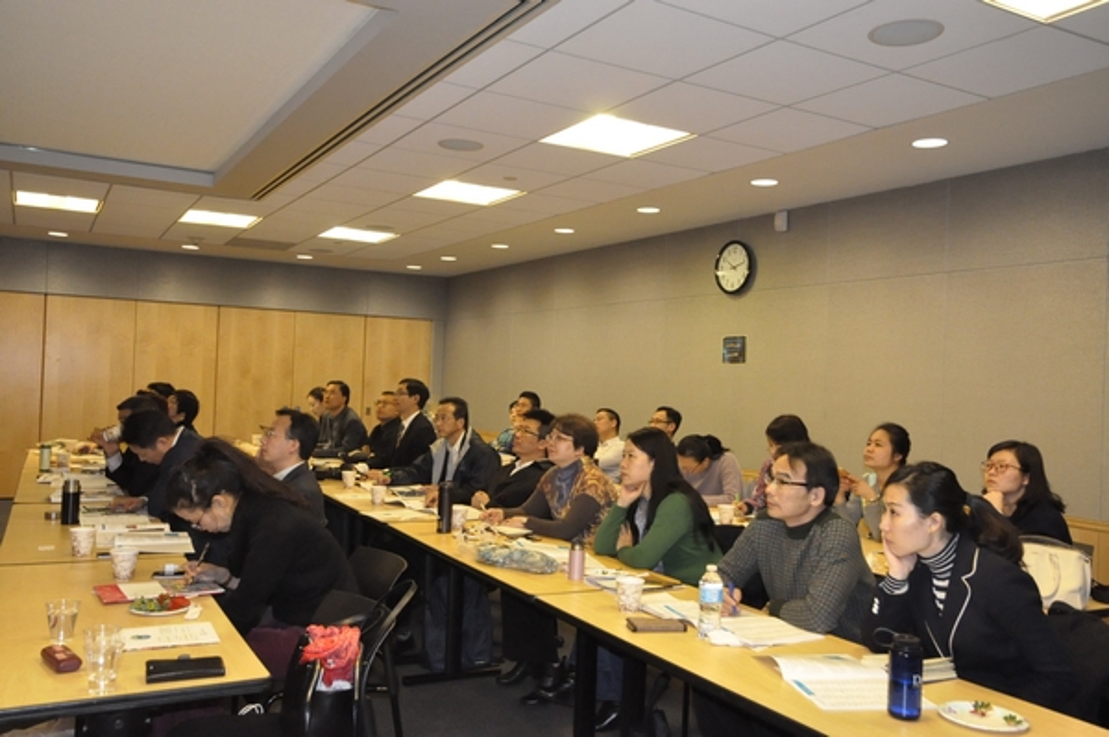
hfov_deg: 62.0
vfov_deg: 43.5
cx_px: 554
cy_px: 368
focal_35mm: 30
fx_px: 923
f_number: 6.3
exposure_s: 1/125
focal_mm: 20
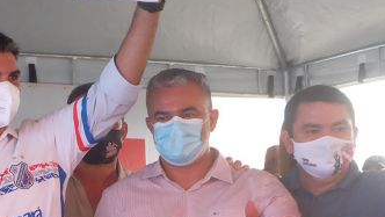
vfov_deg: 12.5
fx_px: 980
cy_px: 191
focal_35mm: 96
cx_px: -2
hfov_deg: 21.4
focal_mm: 25.6
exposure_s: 1/180
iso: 4000
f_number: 6.4
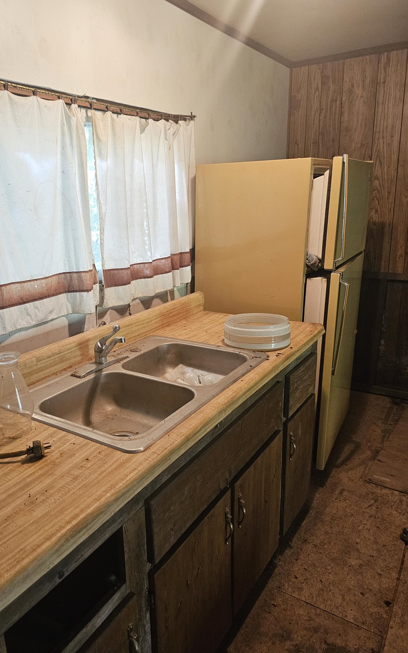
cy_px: 326
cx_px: 152
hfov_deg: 47.1
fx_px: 463
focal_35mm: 26
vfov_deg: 70.4
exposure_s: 1/120
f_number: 1.7
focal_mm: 6.3
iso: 640
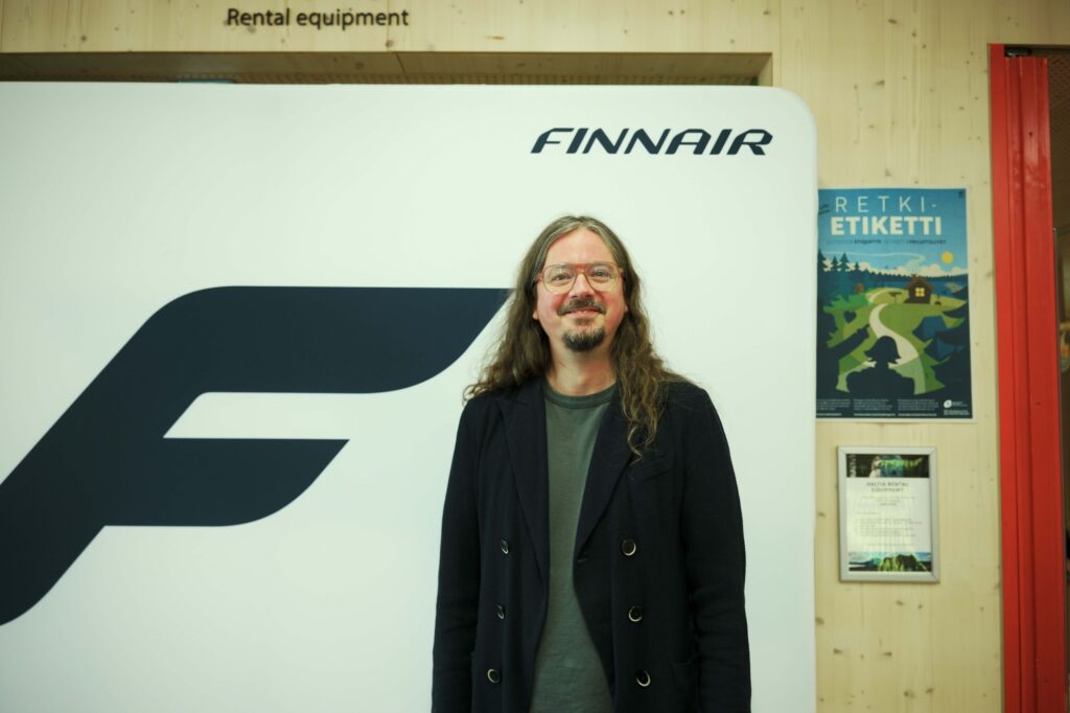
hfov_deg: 63.1
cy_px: 356
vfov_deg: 44.5
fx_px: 871
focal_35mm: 29
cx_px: 535
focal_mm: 29.3
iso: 250
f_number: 2.8
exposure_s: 1/30
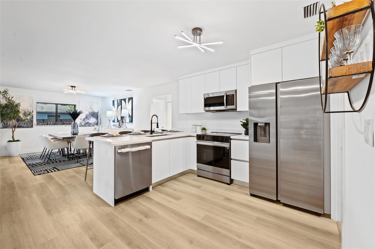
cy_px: 124
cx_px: 188
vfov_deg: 77.2
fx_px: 156
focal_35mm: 15
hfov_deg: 100.5
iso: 200
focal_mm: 15
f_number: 8
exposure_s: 1
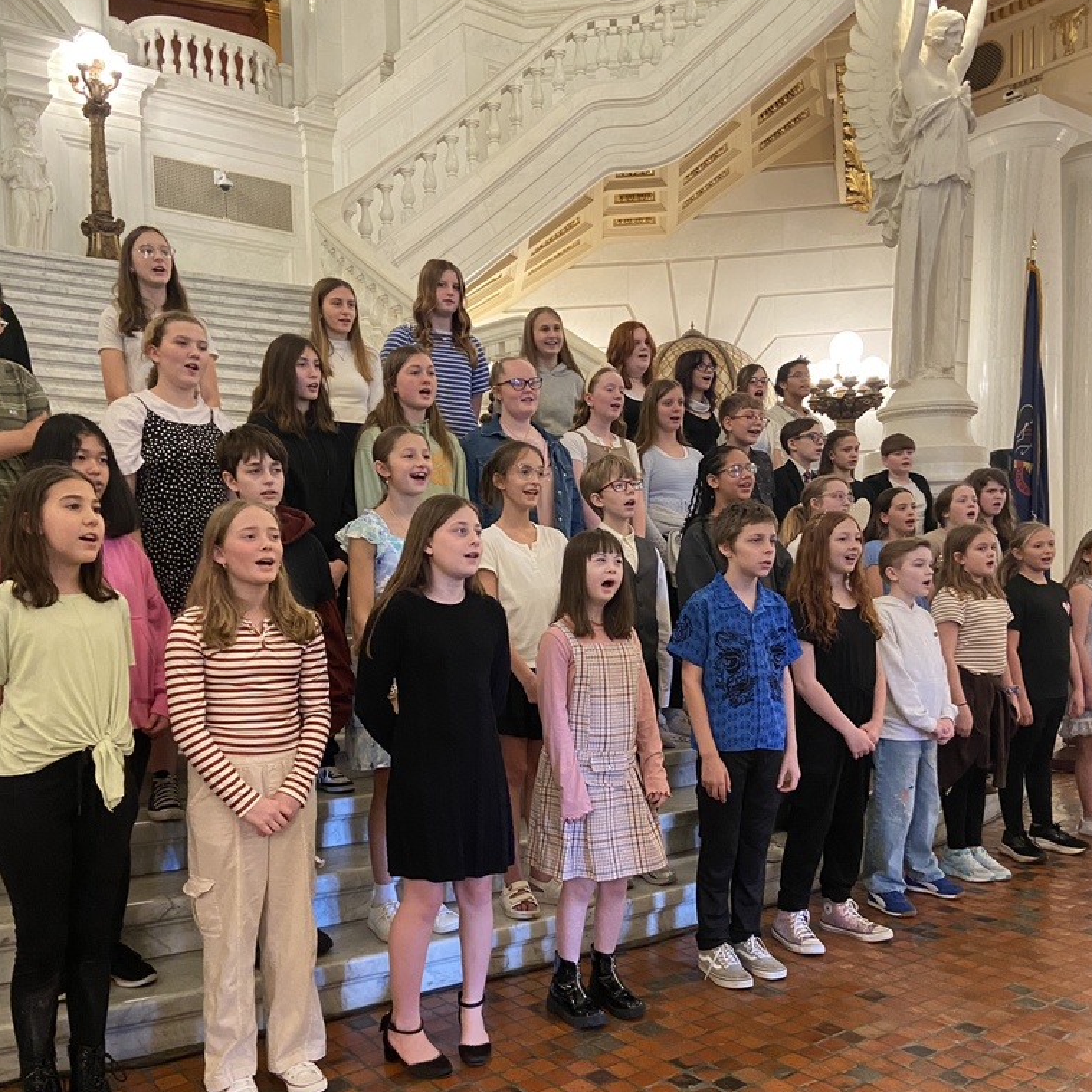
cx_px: 550
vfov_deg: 52.1
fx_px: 1106
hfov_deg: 52.5
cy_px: 669
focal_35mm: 31
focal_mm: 4.25
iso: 400
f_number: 1.8
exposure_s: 1/40
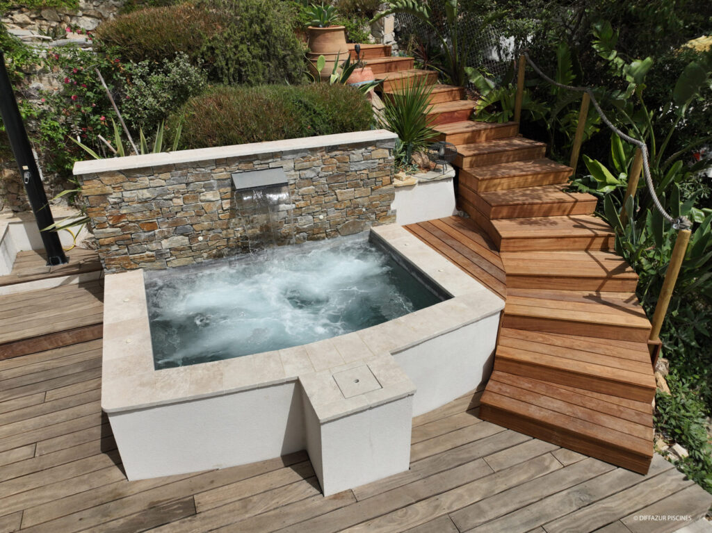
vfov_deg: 56.8
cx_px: 356
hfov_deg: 71.6
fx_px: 493
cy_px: 266
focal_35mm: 24
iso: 120
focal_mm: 12.29
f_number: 2.8
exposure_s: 1/1000
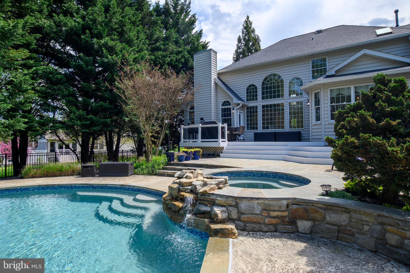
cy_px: 136
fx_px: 216
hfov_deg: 86.9
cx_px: 205
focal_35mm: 19
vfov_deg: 64.5
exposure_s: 1/320
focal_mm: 19
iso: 320
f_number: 16
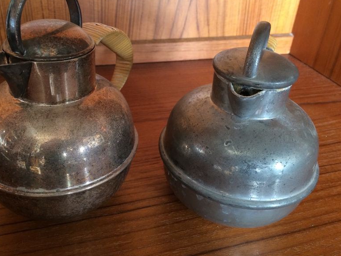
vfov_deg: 40.6
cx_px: 152
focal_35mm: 35
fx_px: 345
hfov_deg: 52.5
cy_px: 109
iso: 160
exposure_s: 1/30
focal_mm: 4.12
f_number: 2.2
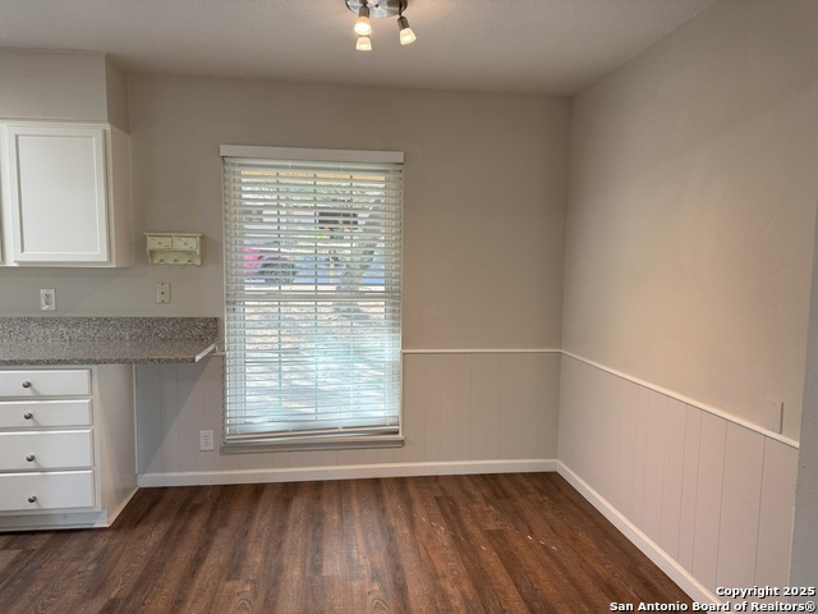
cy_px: 307
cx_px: 409
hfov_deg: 71.6
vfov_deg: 56.8
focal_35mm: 24
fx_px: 567
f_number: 1.78
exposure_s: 1/120
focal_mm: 6.76
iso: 160
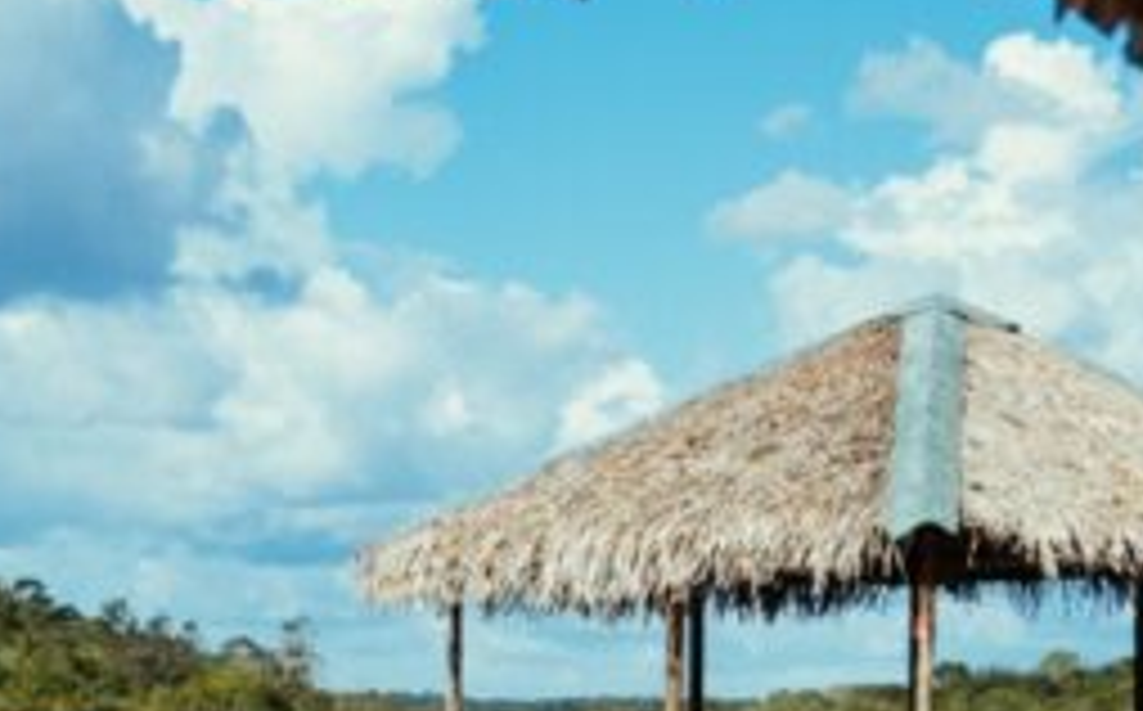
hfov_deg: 20.1
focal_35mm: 102
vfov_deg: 12.4
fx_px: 3173
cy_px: 909
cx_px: 176
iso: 200
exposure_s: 1/1000
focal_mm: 14.9
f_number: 5.6
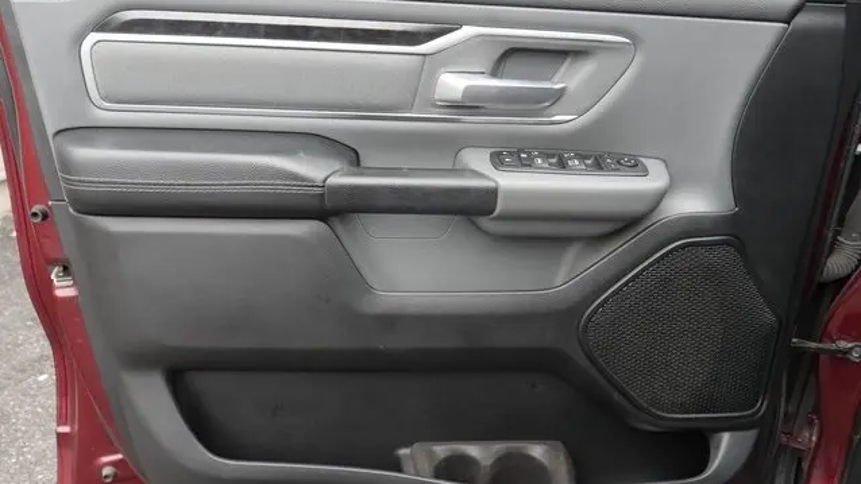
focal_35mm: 35
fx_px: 799
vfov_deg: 33.7
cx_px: 430
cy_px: 247
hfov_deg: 56.6
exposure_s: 1/60
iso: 640
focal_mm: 16
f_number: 5
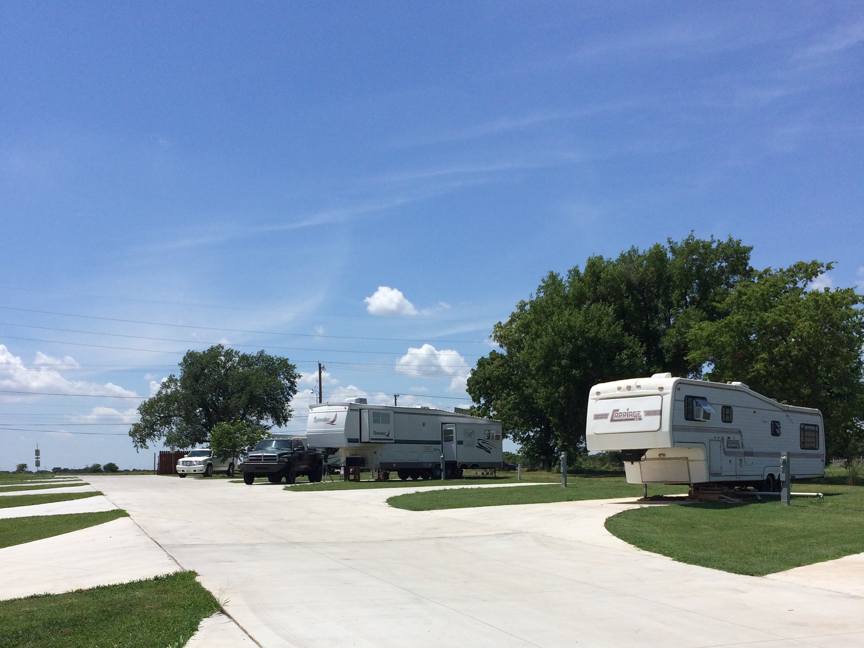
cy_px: 495
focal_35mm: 39
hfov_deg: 47.9
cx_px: 434
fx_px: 973
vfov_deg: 35.9
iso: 32
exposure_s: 1/4566
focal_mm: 4.15
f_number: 2.2
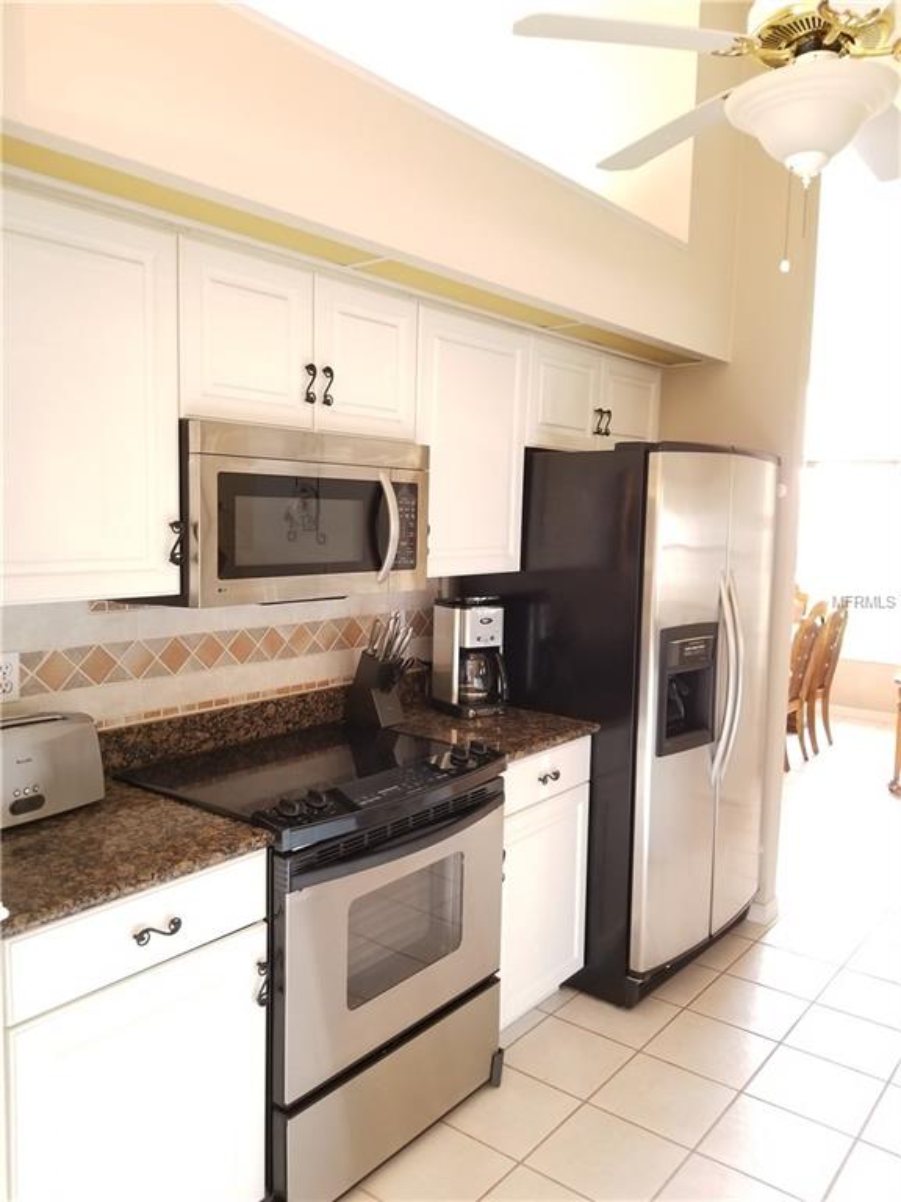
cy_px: 601
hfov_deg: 53.1
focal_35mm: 26
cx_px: 450
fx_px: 902
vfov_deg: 67.3
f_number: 1.7
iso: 250
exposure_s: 1/15
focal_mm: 4.25
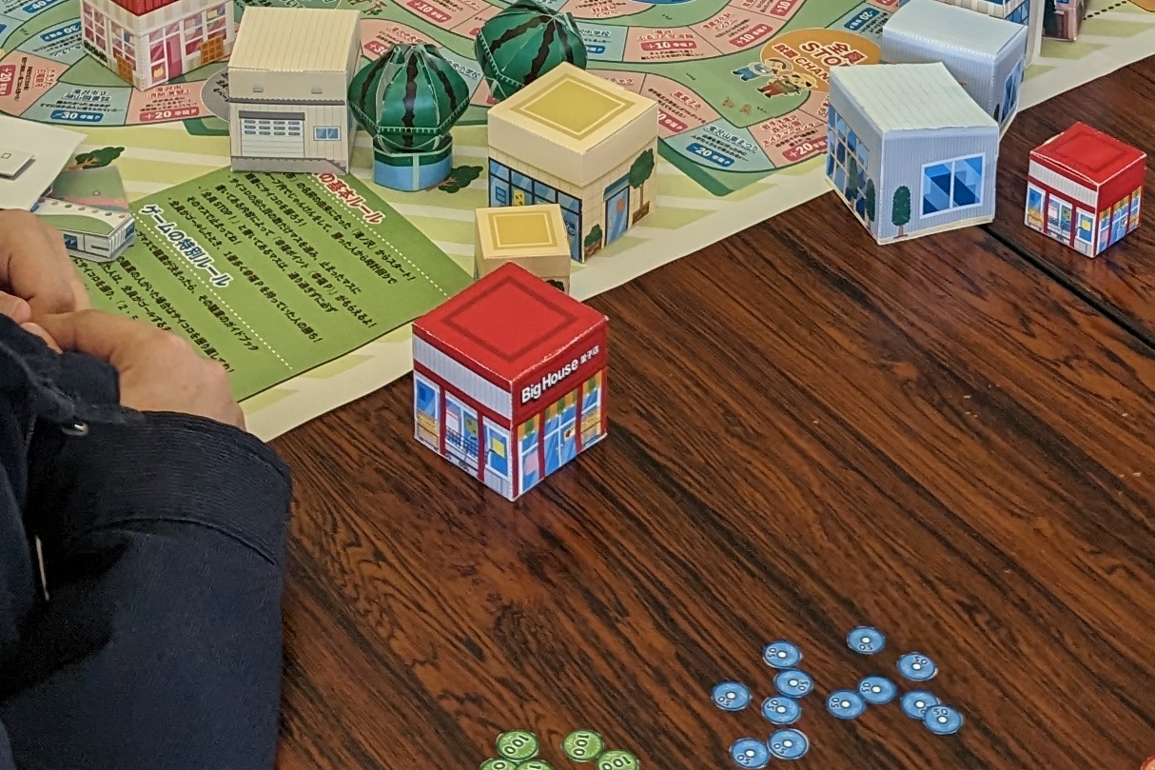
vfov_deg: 14.8
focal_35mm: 84
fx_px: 2694
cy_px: -464
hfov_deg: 24.2
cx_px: 601
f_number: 1.85
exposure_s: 1/490
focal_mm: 6.81
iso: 62
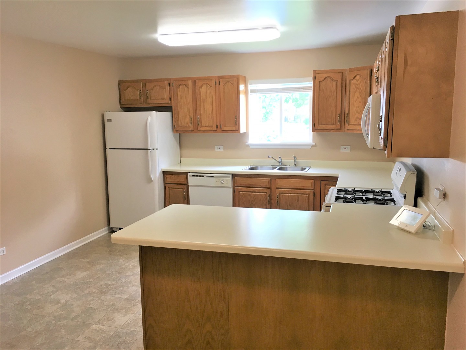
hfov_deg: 61.7
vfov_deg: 48.2
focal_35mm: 29
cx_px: 233
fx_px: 390
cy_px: 175
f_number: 2.2
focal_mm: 4.15
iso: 25
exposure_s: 1/30
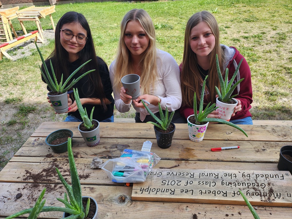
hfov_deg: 73.9
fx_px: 194
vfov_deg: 58.9
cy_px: 110
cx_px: 146
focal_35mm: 23
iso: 20
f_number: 1.8
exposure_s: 1/180
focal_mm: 6.4
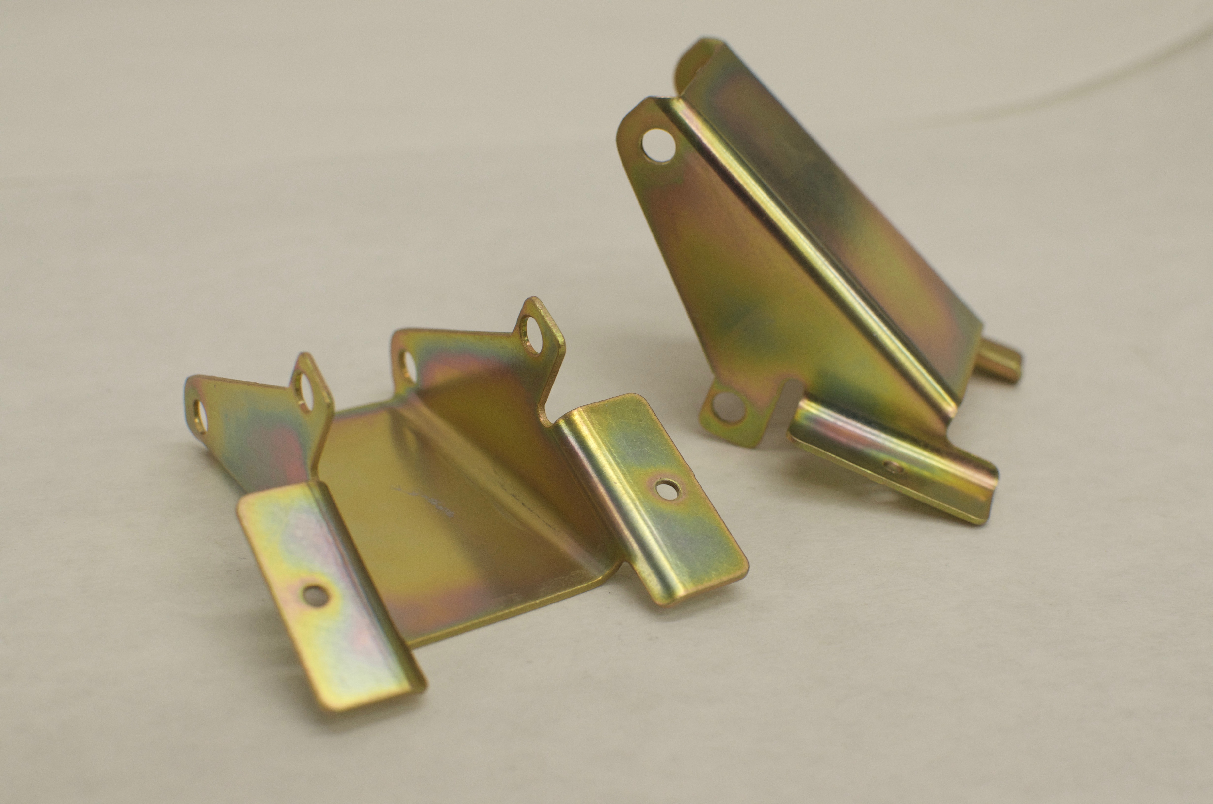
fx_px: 1765
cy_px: 402
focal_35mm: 52
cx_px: 606
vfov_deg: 25.6
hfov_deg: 37.9
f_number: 5.6
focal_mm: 35
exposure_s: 1/80
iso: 400
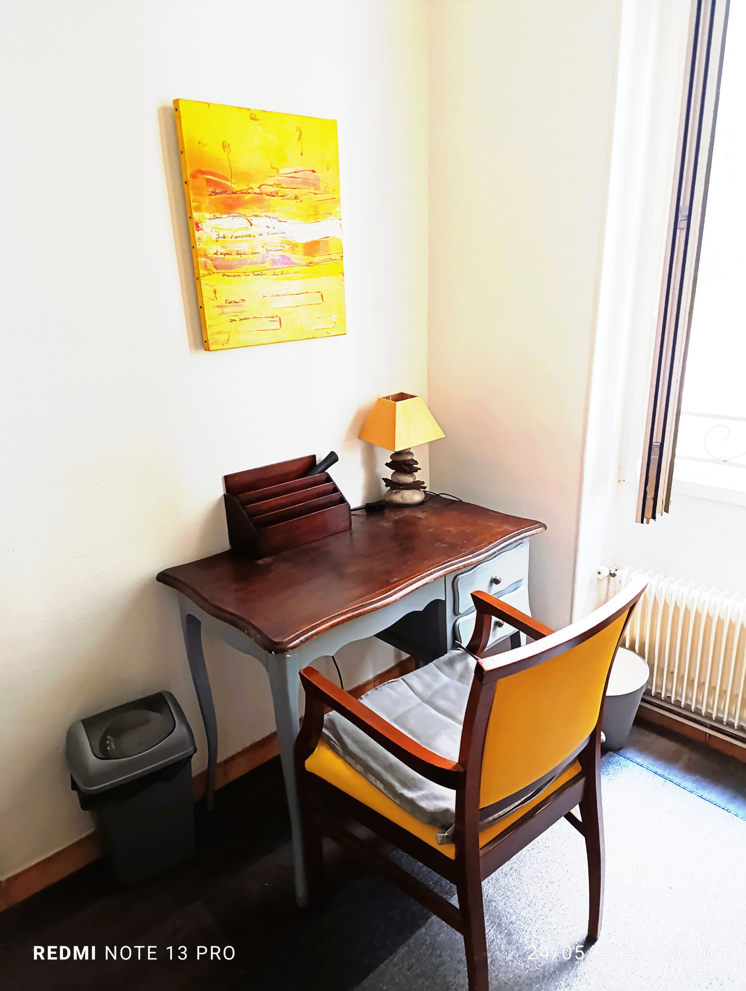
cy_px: 496
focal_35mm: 23
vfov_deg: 73.8
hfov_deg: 59.0
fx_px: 659
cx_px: 373
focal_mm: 6.14
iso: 3200
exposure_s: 1/25
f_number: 1.6
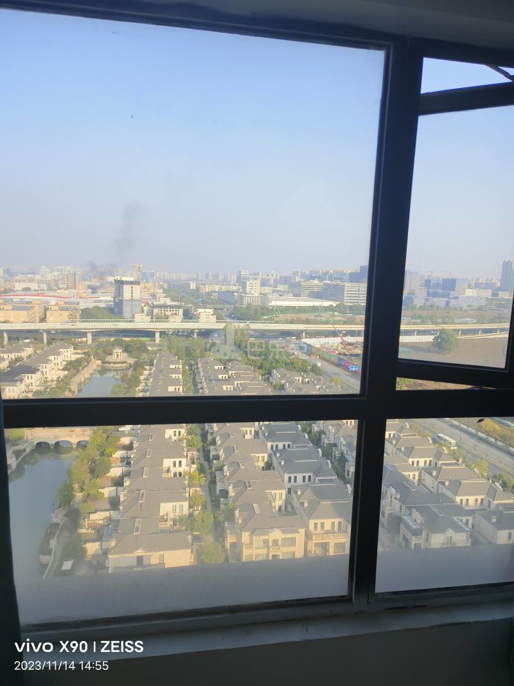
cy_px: 343
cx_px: 257
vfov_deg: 73.9
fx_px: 455
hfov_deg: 58.9
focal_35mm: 23
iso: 72
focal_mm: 5.5
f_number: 1.75
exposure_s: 1/863
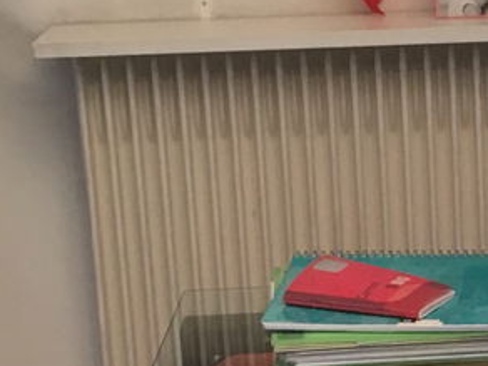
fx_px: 2242
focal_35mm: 159
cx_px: 506
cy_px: 565
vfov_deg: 9.1
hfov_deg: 12.3
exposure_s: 1/33
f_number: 2.2
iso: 100
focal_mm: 4.15
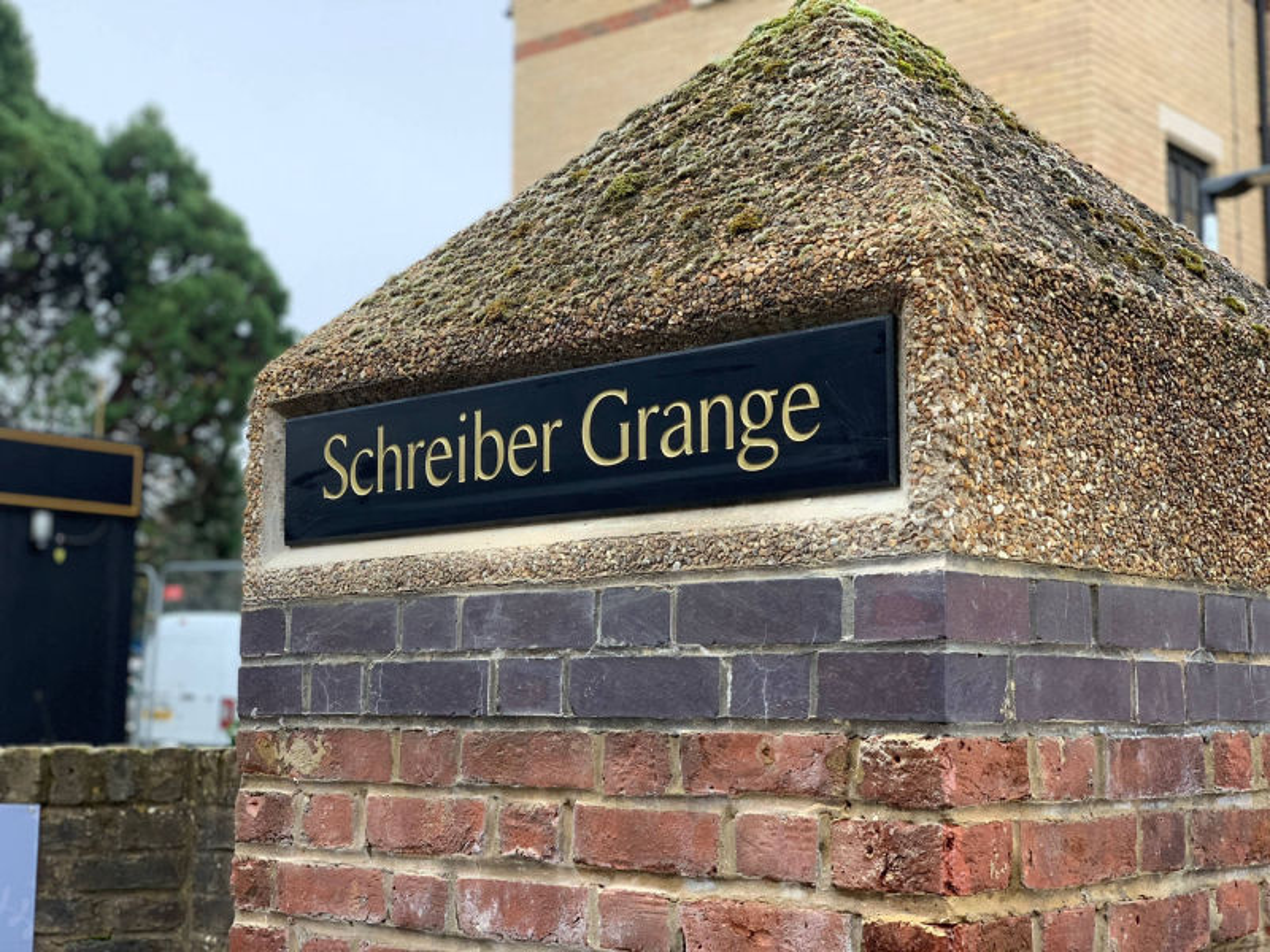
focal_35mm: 52
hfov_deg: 36.8
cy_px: 476
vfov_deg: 28.0
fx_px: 1908
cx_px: 635
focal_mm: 6
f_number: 2.4
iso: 80
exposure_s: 1/122
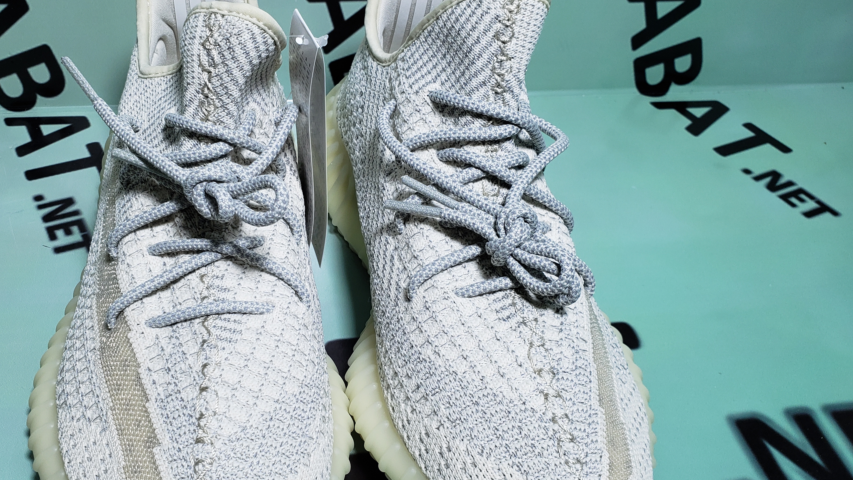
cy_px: 278
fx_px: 814
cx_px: 349
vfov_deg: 32.8
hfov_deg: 55.0
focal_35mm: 36
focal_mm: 4.3
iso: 50
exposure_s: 1/183
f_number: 2.4
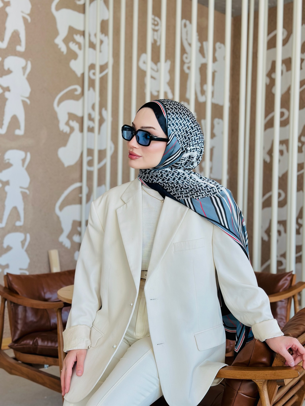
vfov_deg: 39.7
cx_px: 152
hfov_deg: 30.3
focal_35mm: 48
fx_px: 564
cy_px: 203
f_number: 1.78
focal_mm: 6.86
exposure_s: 1/186
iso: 80
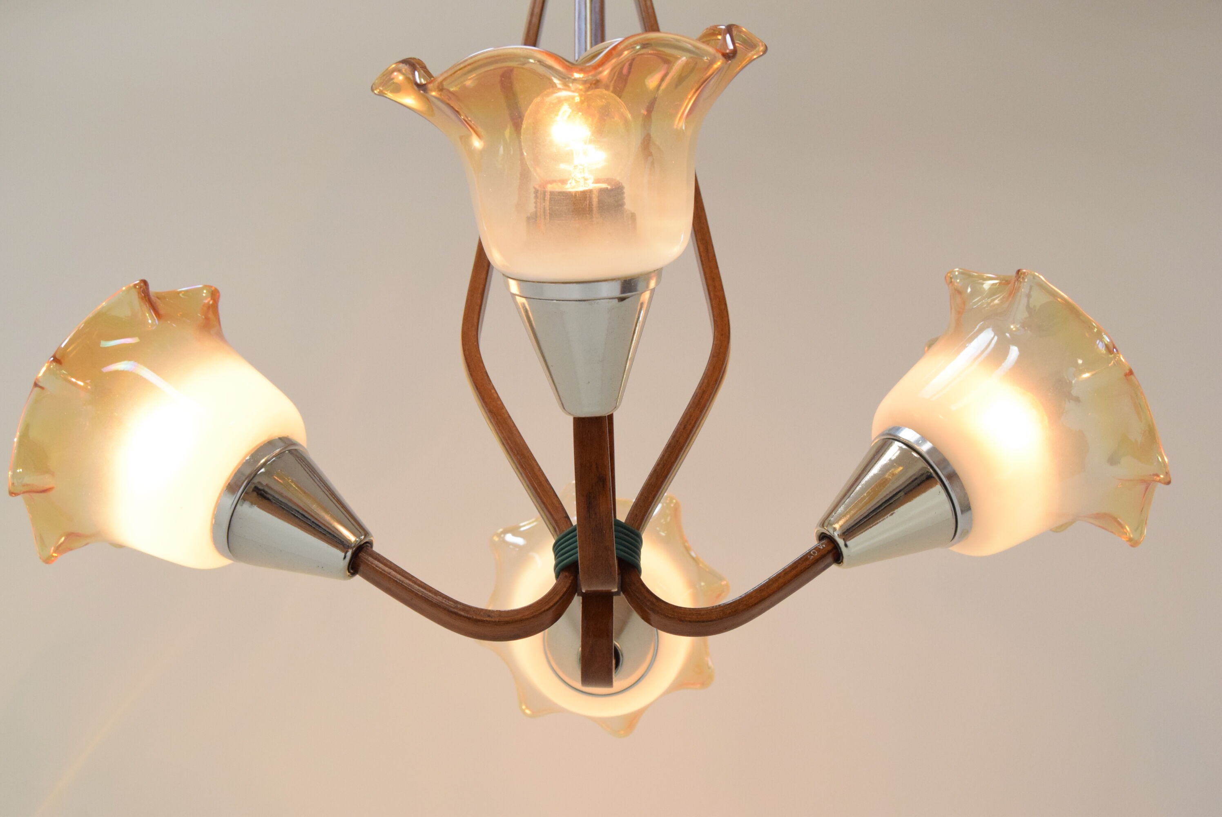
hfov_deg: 37.8
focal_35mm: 52
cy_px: 408
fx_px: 1783
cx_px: 611
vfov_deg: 25.8
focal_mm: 35
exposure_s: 1/250
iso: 1600
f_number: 8
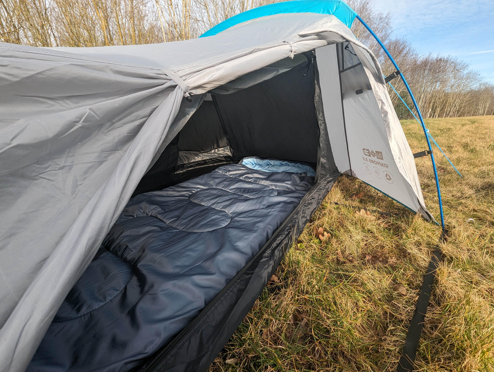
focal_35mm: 13
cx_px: 247
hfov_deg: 106.1
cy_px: 186
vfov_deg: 90.1
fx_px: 186
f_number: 2.2
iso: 47
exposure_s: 1/534
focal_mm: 1.95
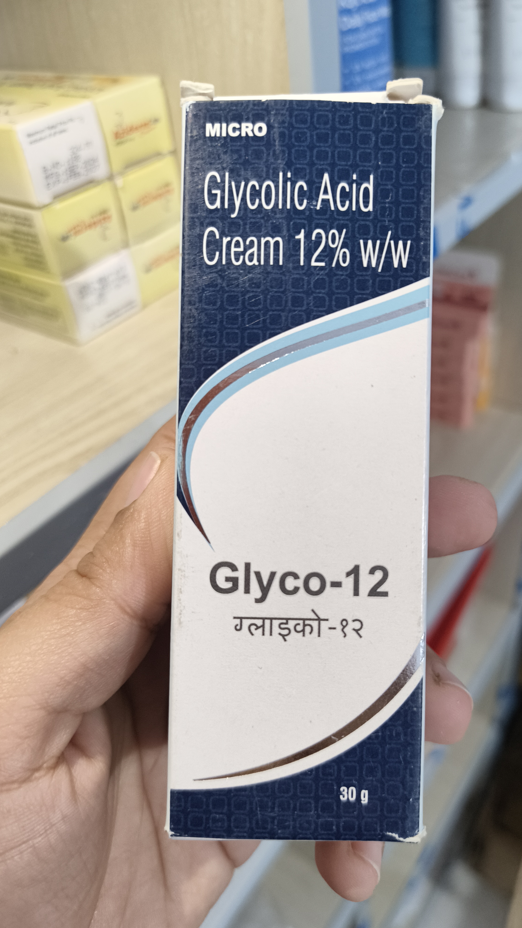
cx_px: 306
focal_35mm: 27
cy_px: 471
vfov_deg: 69.9
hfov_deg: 42.7
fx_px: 664
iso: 1240
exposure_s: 1/50
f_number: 1.87
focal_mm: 5.56
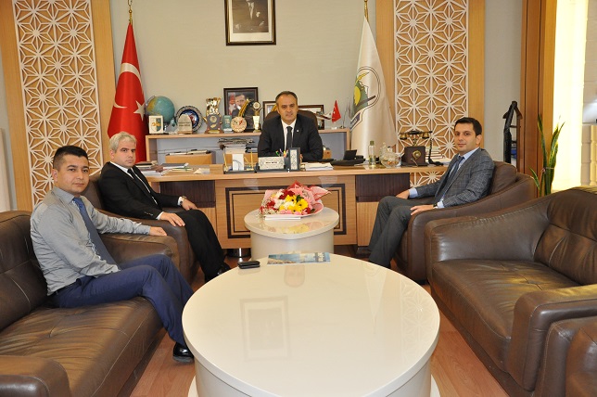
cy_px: 198
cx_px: 298
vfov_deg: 31.8
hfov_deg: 46.4
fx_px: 696
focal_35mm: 42
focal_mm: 28
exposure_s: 1/60
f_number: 5
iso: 2000
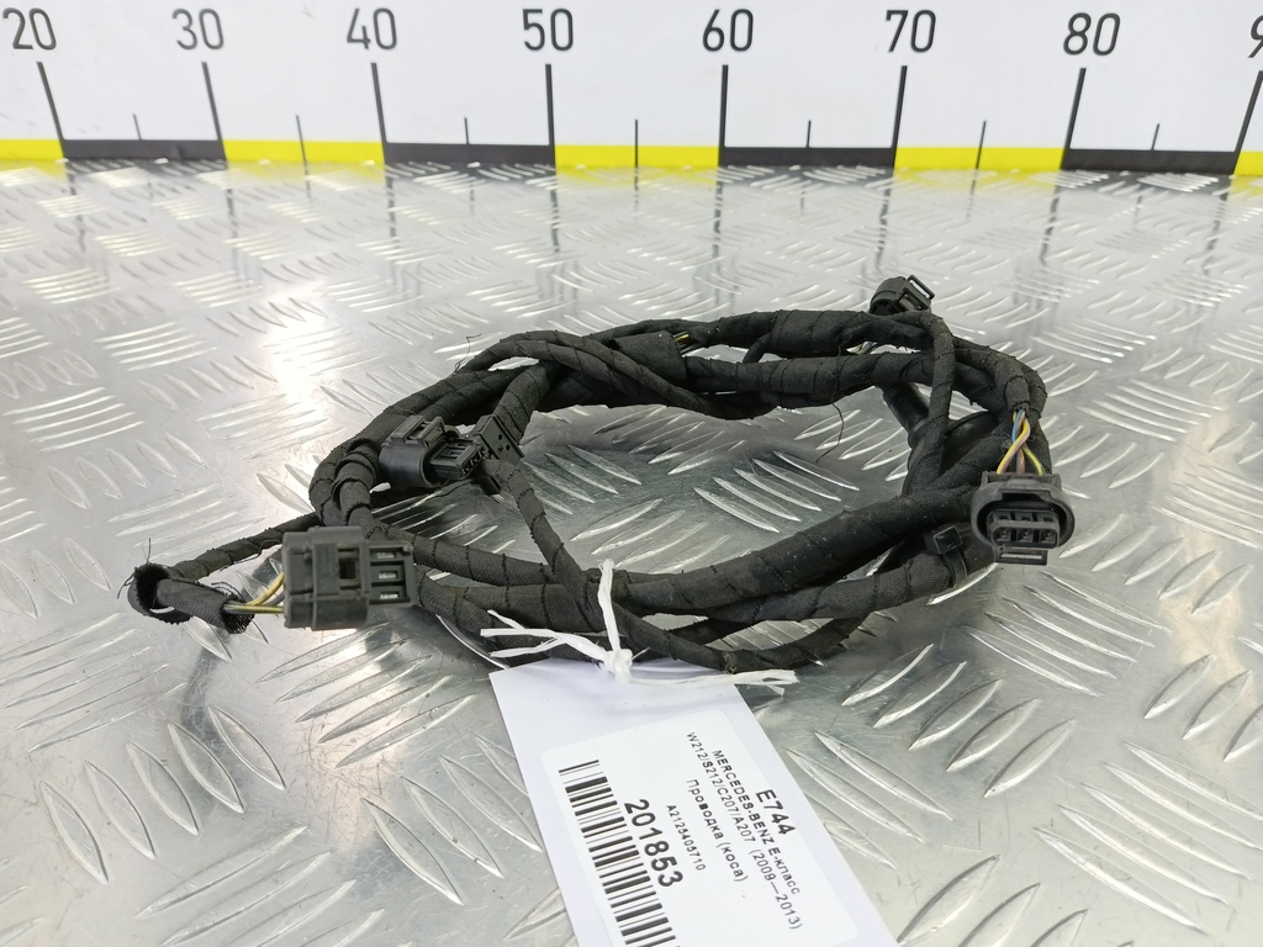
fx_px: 839
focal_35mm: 23
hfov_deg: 73.9
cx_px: 632
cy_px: 474
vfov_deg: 58.9
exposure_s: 1/50
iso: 220
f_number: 1.6
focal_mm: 4.11
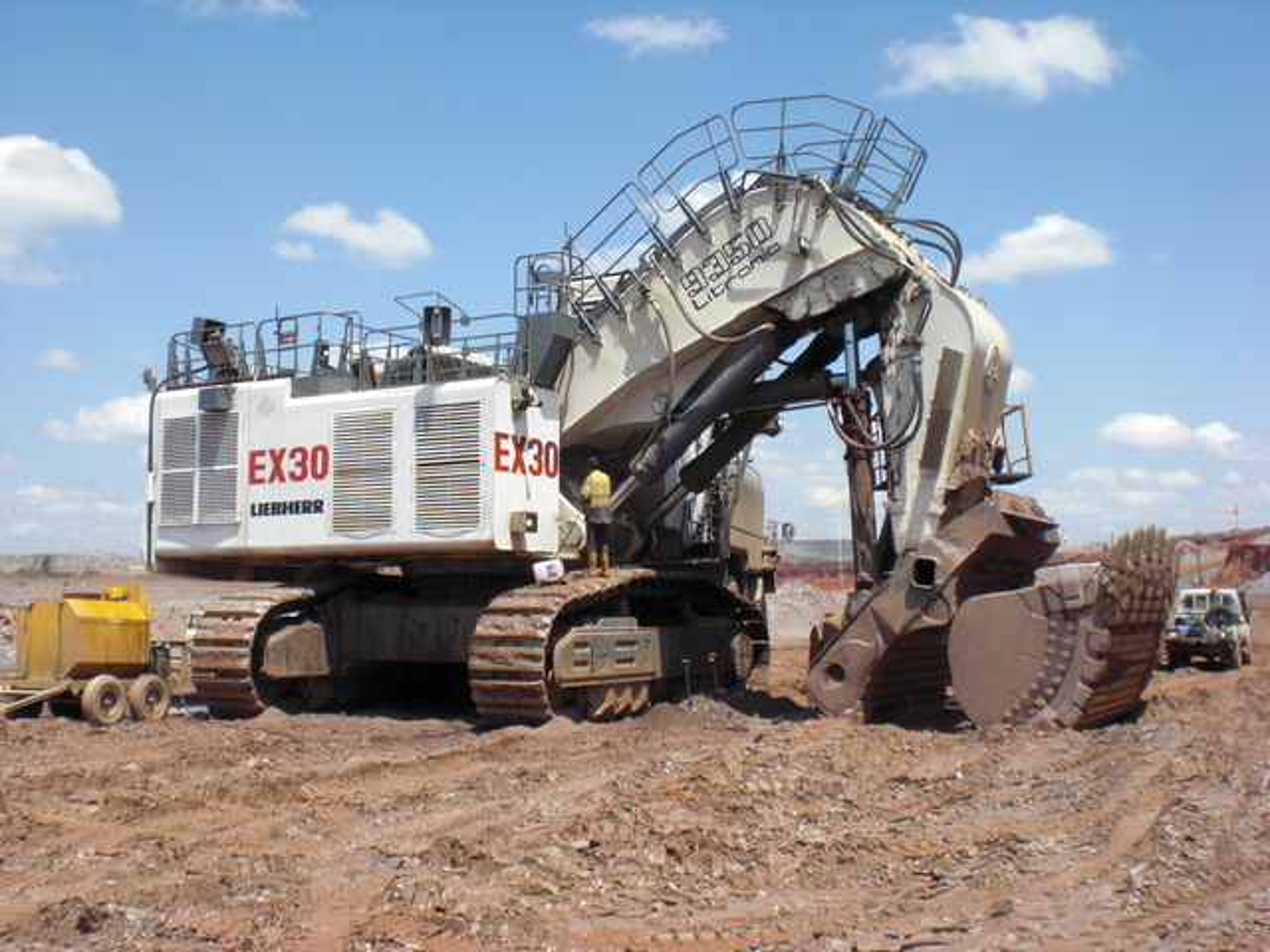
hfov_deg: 49.0
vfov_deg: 37.7
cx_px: 635
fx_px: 1394
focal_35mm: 38
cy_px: 476
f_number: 5.6
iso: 64
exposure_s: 1/400
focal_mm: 6.3
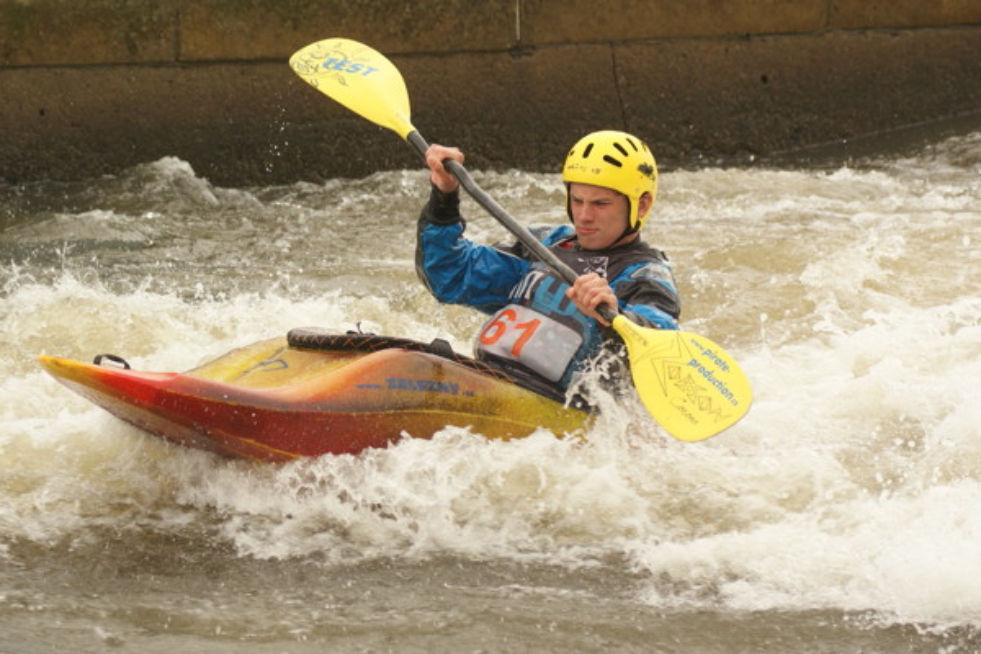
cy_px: 327
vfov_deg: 7.6
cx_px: 490
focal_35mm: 180
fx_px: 4905
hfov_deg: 11.4
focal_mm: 120
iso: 250
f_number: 5.6
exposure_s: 1/400
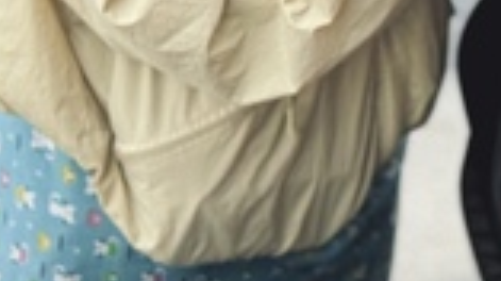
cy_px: -412
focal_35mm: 213
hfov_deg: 9.7
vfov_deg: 5.5
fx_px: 2827
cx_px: 849
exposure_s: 1/1377
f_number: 1.78
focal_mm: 6.76
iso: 64
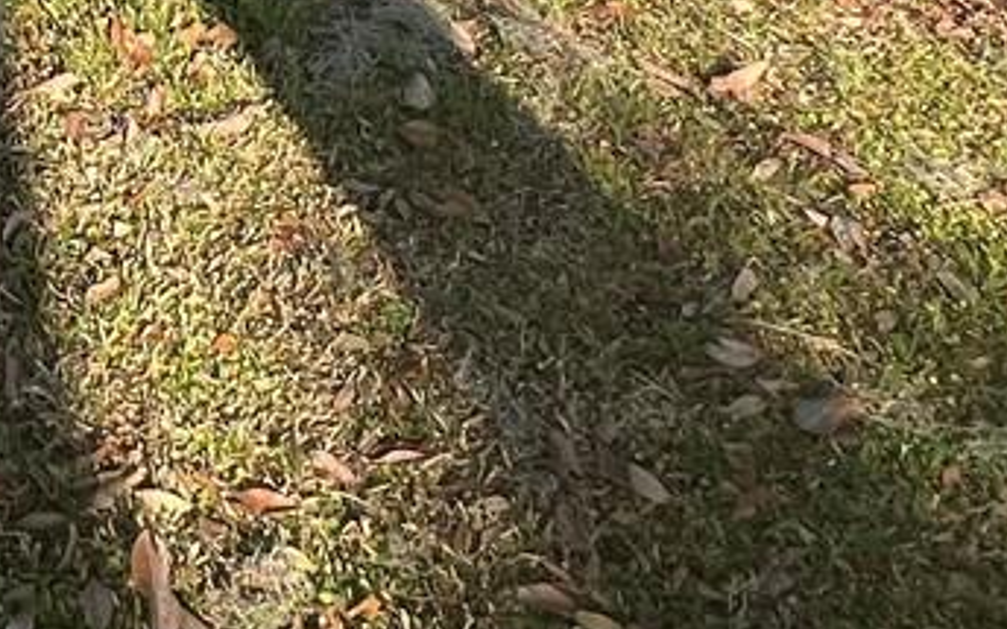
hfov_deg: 27.2
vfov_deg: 14.5
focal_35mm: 64
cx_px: -278
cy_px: -813
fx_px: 1756
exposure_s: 1/791
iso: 32
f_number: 1.8
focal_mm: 1.57
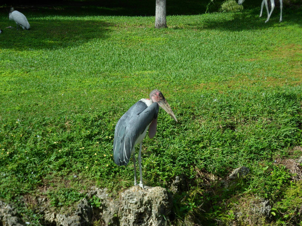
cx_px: 151
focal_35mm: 84
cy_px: 113
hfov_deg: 23.3
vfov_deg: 17.6
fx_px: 733
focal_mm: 14
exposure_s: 1/500
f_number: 5.1
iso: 80
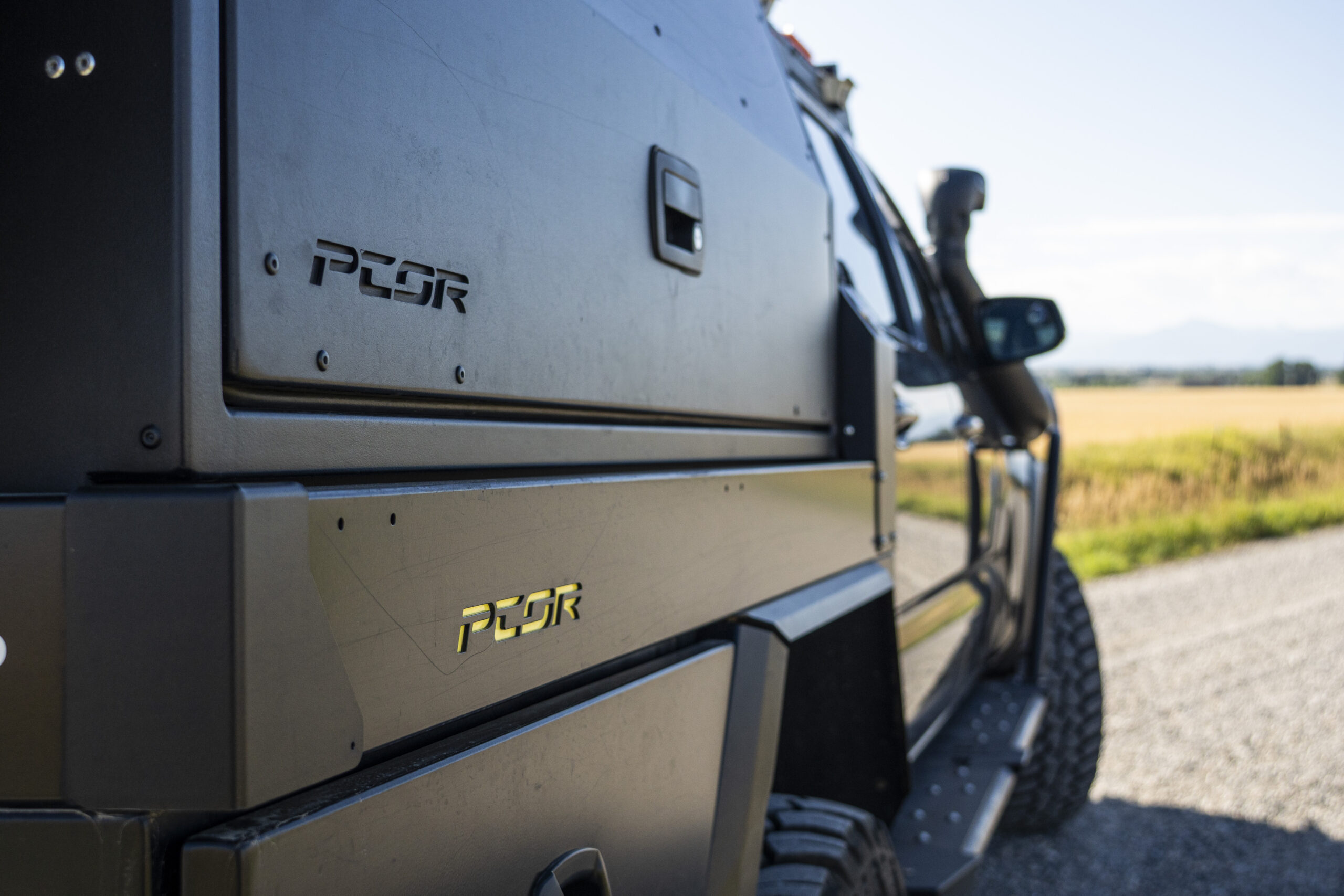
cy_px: 448
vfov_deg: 31.9
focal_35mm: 42
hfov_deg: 46.4
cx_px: 672
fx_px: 1568
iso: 400
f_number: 4
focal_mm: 28
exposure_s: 1/1250
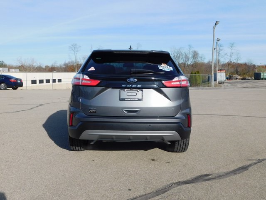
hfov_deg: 51.4
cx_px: 133
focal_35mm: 36
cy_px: 100
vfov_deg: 39.7
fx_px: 277
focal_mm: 6.3
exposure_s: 1/400
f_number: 7
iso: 125
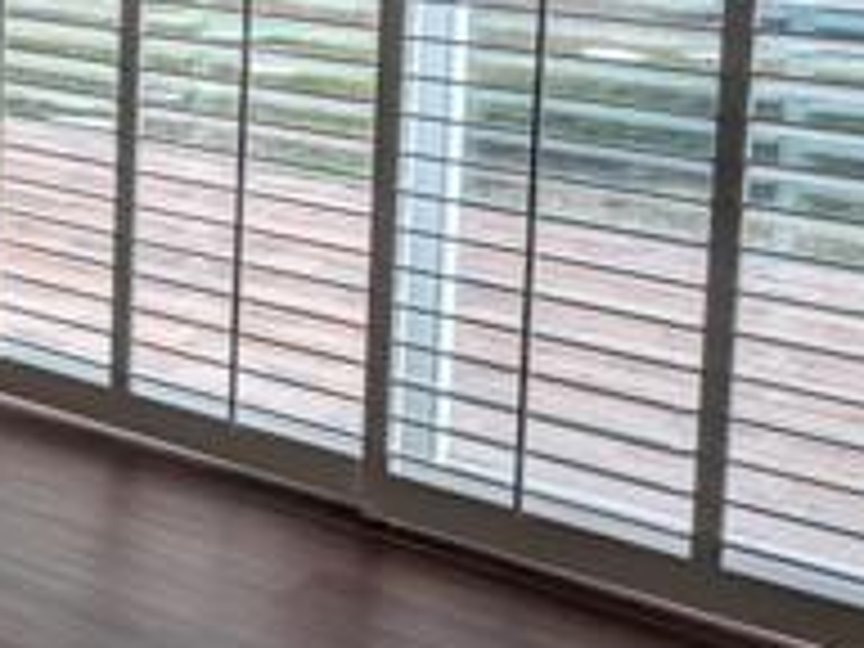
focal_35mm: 80
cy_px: -20
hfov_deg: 20.4
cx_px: -482
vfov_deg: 17.9
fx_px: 1997
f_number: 1.68
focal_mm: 6.9
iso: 18
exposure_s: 1/2994
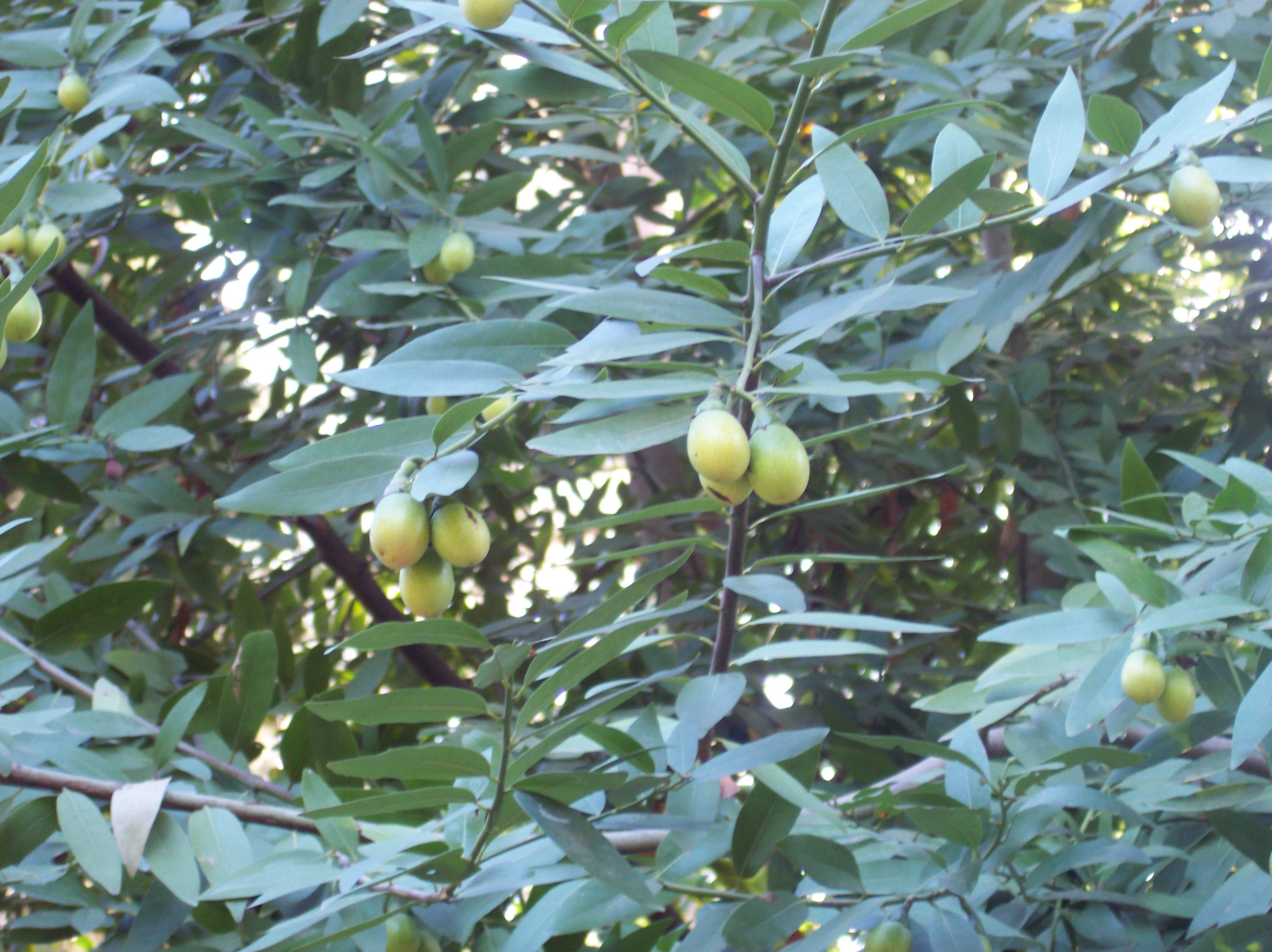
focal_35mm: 114
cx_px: 636
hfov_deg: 17.3
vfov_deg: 13.0
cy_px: 476
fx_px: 4187
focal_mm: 24
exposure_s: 1/15
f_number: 4.8
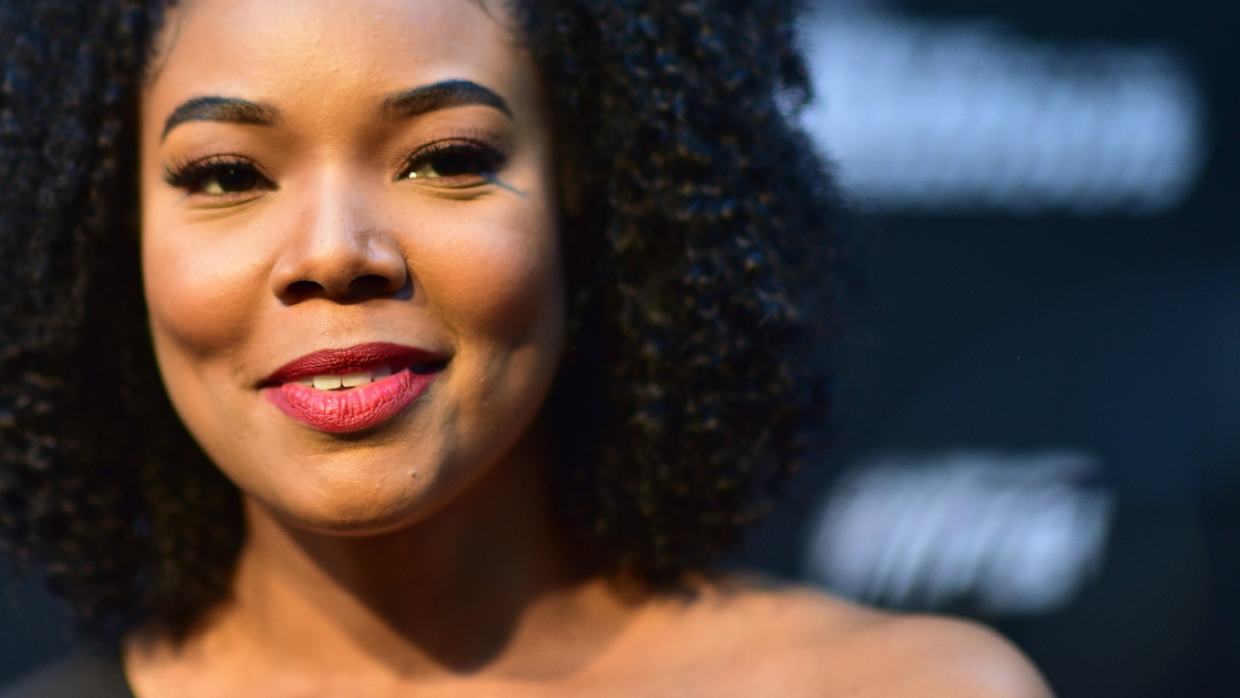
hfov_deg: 16.8
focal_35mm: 127
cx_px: 362
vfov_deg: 9.5
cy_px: 205
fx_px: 4176
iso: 800
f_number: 1.4
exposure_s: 1/1600
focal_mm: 85
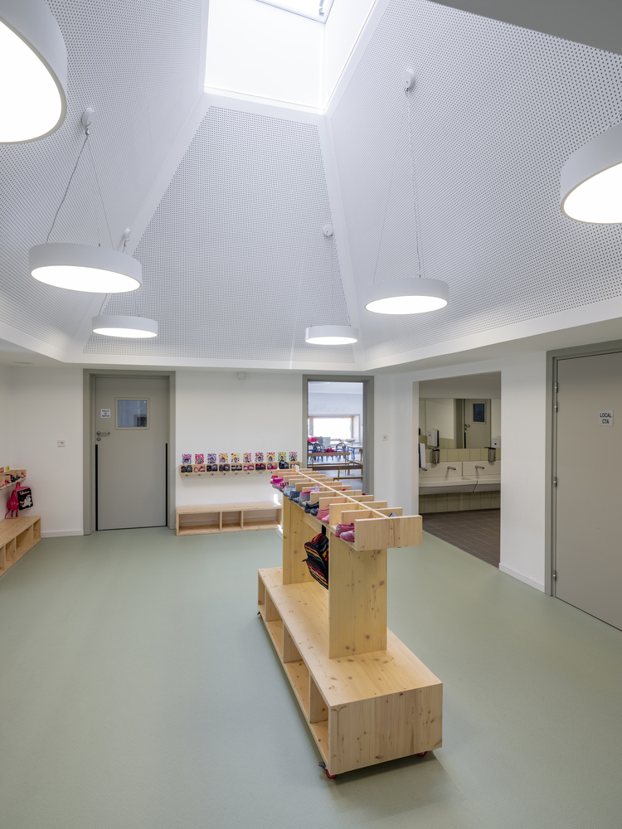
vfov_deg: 87.8
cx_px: 311
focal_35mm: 18
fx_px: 431
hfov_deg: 71.6
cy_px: 414
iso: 100
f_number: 11
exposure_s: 1/4
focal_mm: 23
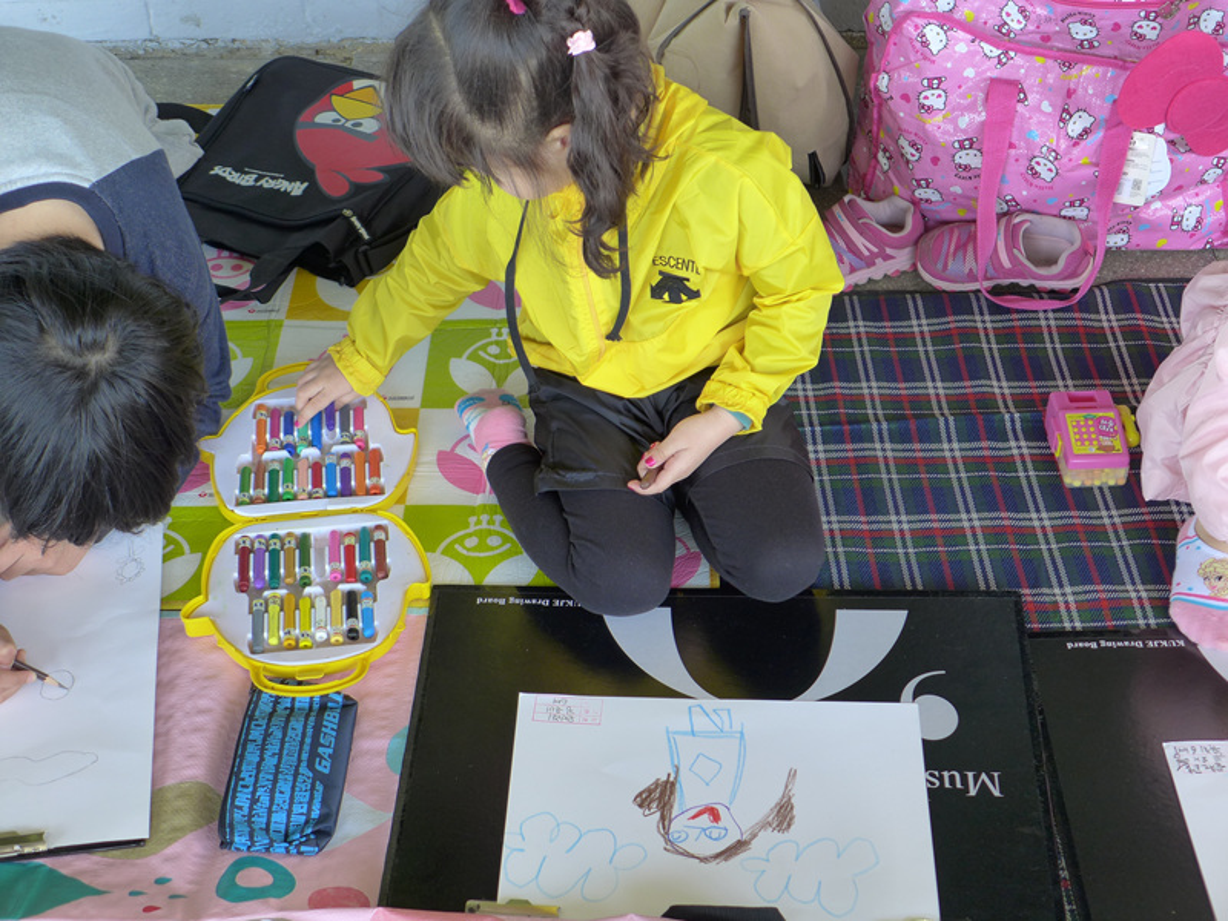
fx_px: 2128
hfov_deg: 32.2
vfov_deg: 24.4
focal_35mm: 60
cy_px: 460
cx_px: 614
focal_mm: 11.8
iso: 125
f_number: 2
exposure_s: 1/100
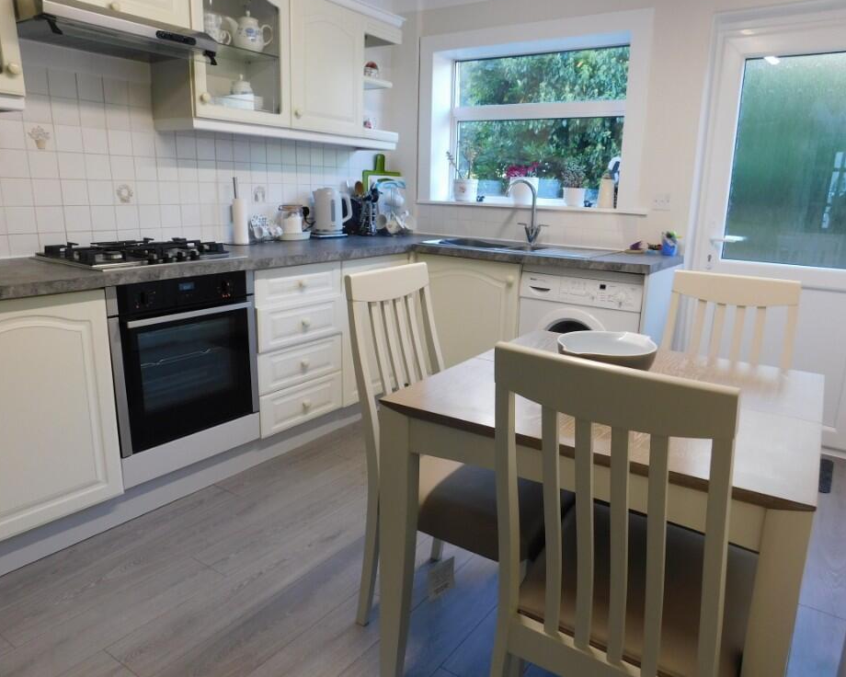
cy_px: 338
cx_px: 450
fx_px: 626
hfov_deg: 68.0
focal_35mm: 25
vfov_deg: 56.8
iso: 125
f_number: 3
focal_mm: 4
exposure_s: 1/40
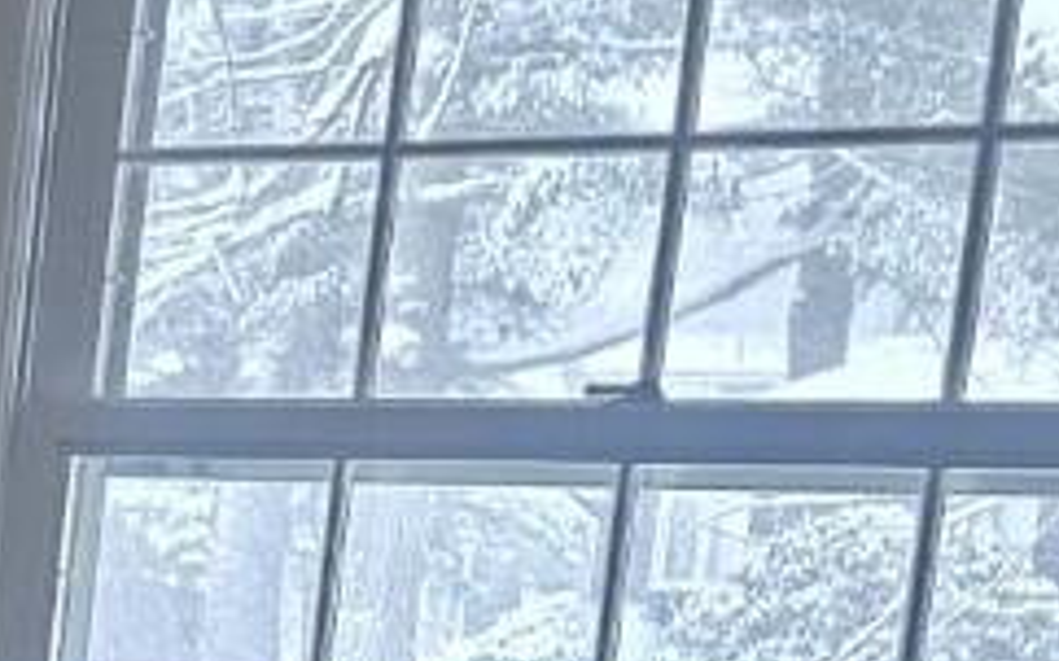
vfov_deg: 8.7
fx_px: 4183
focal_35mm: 145
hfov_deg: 11.0
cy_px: 1199
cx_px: -1847
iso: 1600
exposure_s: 1/40
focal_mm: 6.3
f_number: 1.7
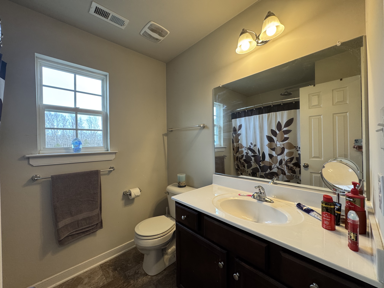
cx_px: 192
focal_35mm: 14
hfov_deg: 102.1
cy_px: 144
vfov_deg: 85.7
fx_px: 155
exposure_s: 1/120
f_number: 2.2
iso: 200
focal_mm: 2.22
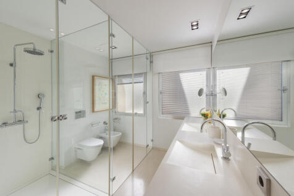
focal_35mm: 14
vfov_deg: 81.2
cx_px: 147
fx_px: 114
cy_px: 98
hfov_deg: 104.3
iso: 100
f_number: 8
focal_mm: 14
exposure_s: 1/320
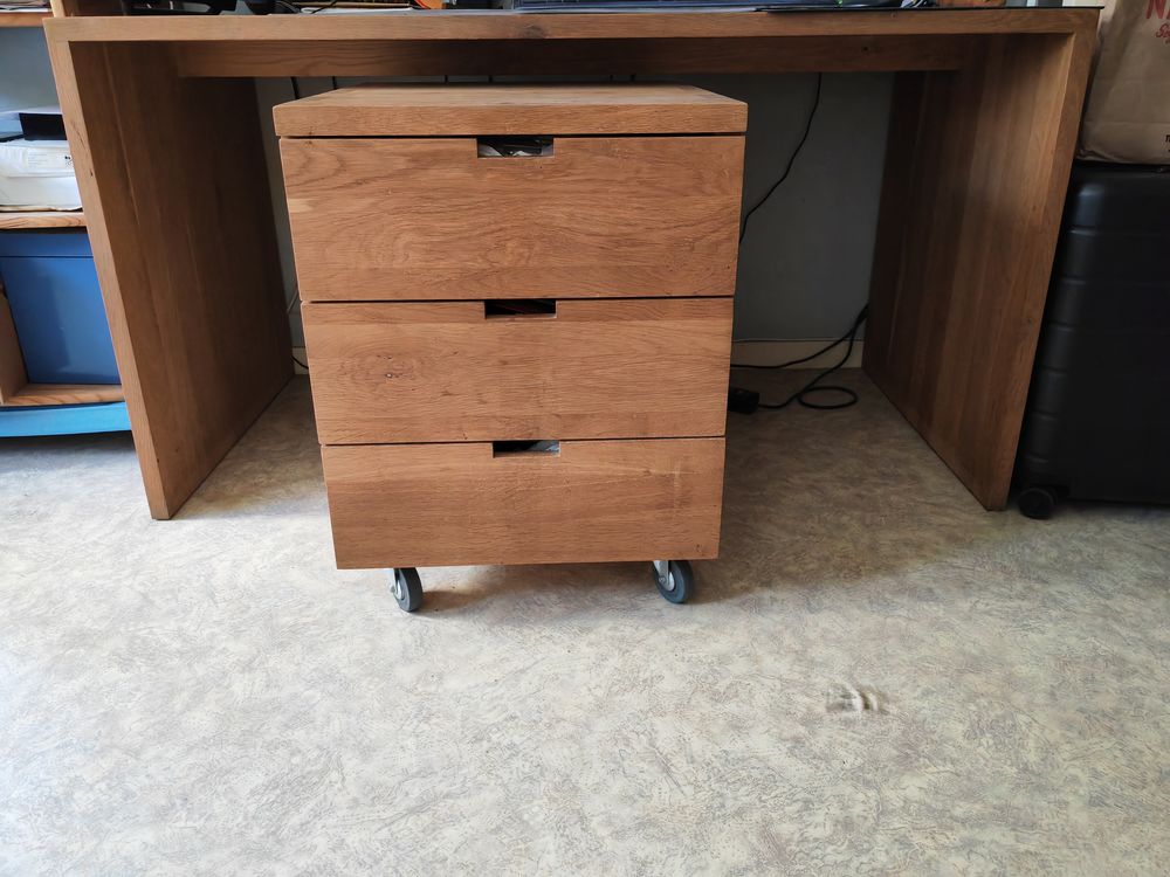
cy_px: 438
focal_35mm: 27
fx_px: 913
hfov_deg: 65.3
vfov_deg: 51.4
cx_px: 585
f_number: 1.8
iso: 1796
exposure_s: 1/100
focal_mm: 5.53
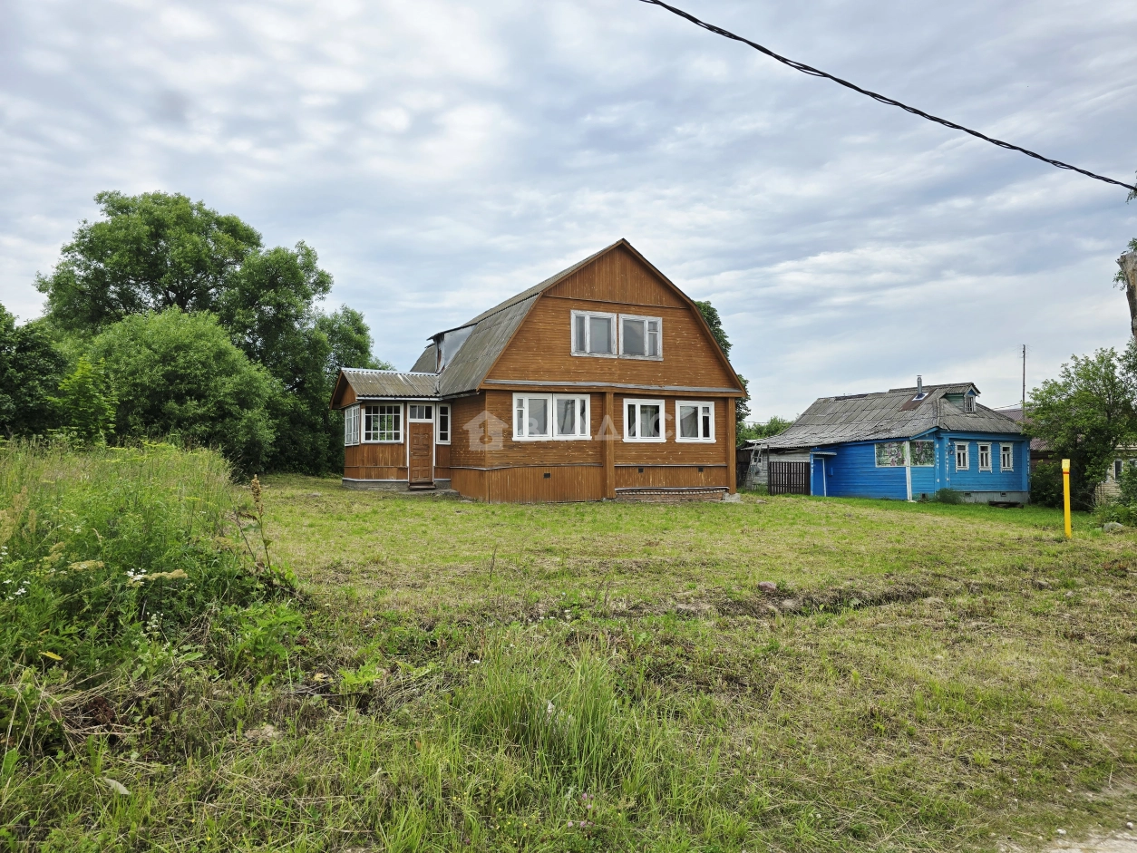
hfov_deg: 73.9
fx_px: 756
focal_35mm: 23
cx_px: 568
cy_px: 426
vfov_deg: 58.9
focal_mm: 6.3
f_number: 1.7
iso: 12
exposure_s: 1/769
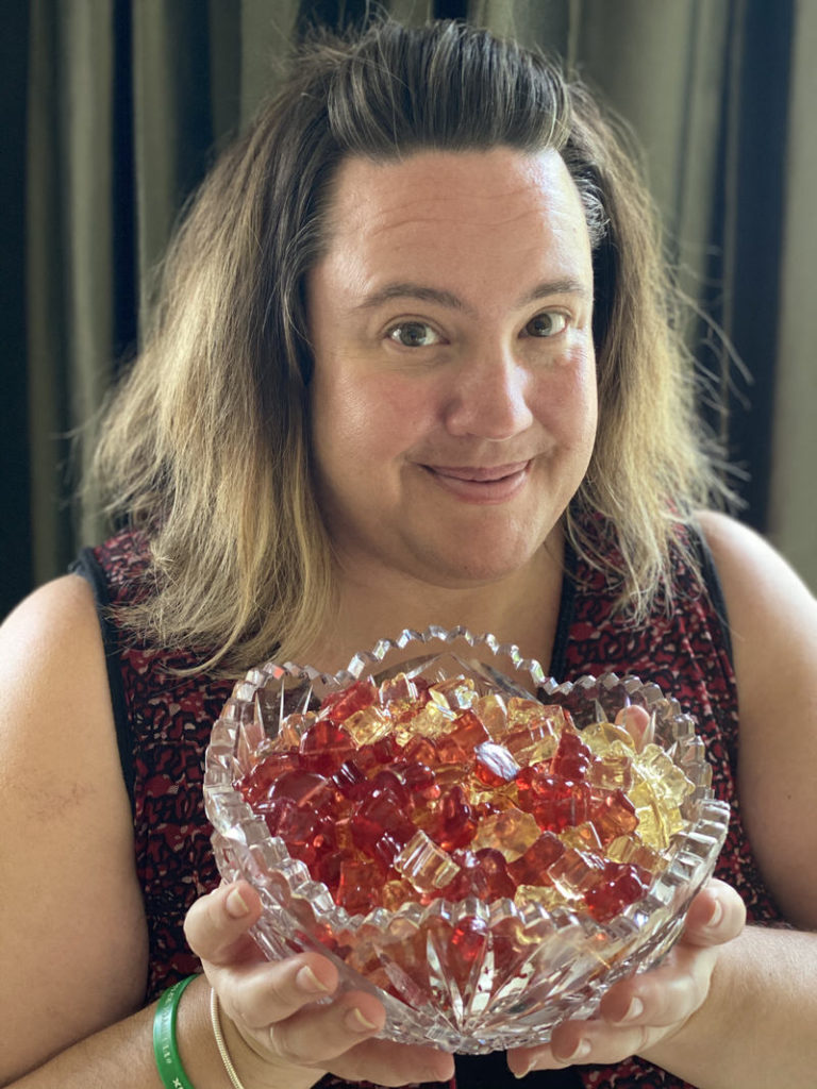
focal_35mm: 52
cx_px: 408
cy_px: 544
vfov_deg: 36.8
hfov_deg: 28.0
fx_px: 1636
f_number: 2
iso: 250
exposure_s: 1/68
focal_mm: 6
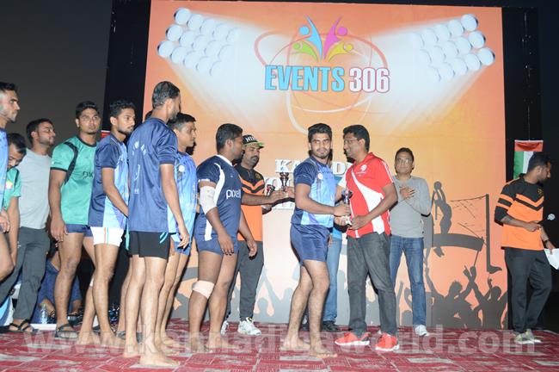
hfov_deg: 49.6
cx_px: 280
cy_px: 186
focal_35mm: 39
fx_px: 605
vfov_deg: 34.1
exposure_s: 1/100
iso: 400
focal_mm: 26
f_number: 5.6
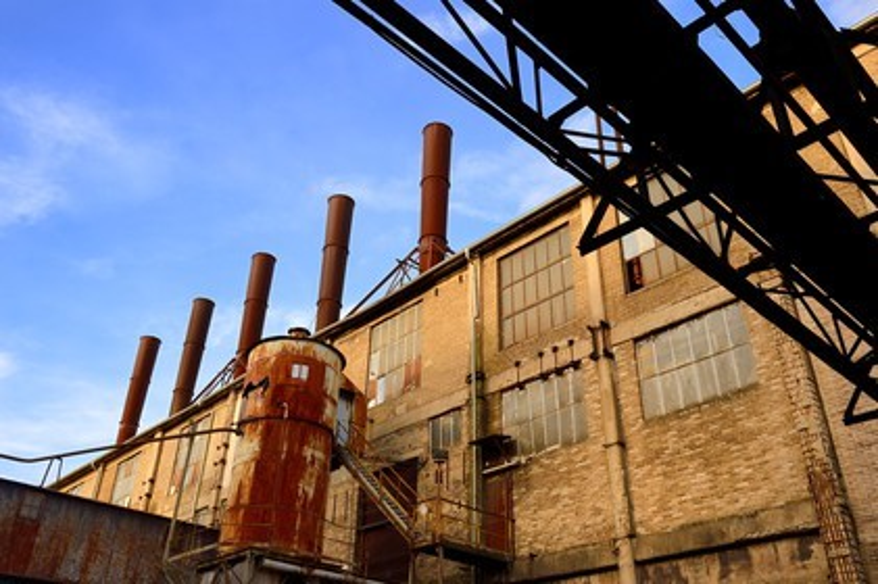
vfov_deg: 42.3
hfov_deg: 60.3
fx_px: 755
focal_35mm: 31
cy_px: 292
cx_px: 439
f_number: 10
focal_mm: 31
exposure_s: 1/200
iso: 400
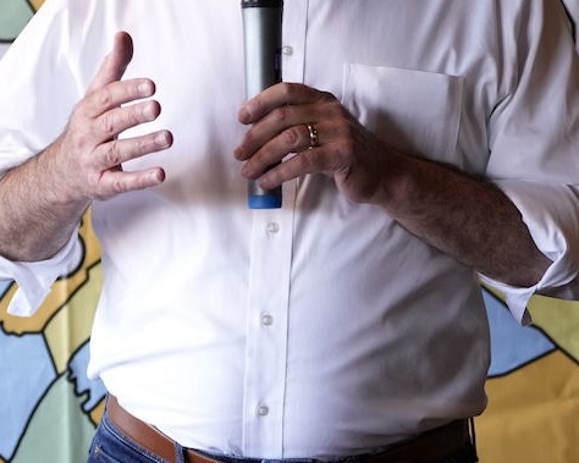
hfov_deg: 9.3
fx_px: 3564
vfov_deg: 7.4
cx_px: 161
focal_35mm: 208
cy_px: -48
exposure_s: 1/320
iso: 1600
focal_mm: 70
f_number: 2.8
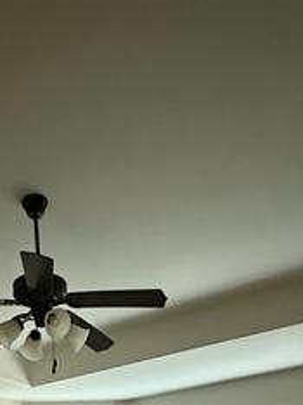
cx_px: 83
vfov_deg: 27.0
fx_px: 538
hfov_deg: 31.0
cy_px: 627
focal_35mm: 46
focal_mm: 2.22
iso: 1250
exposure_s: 1/60
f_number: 2.2
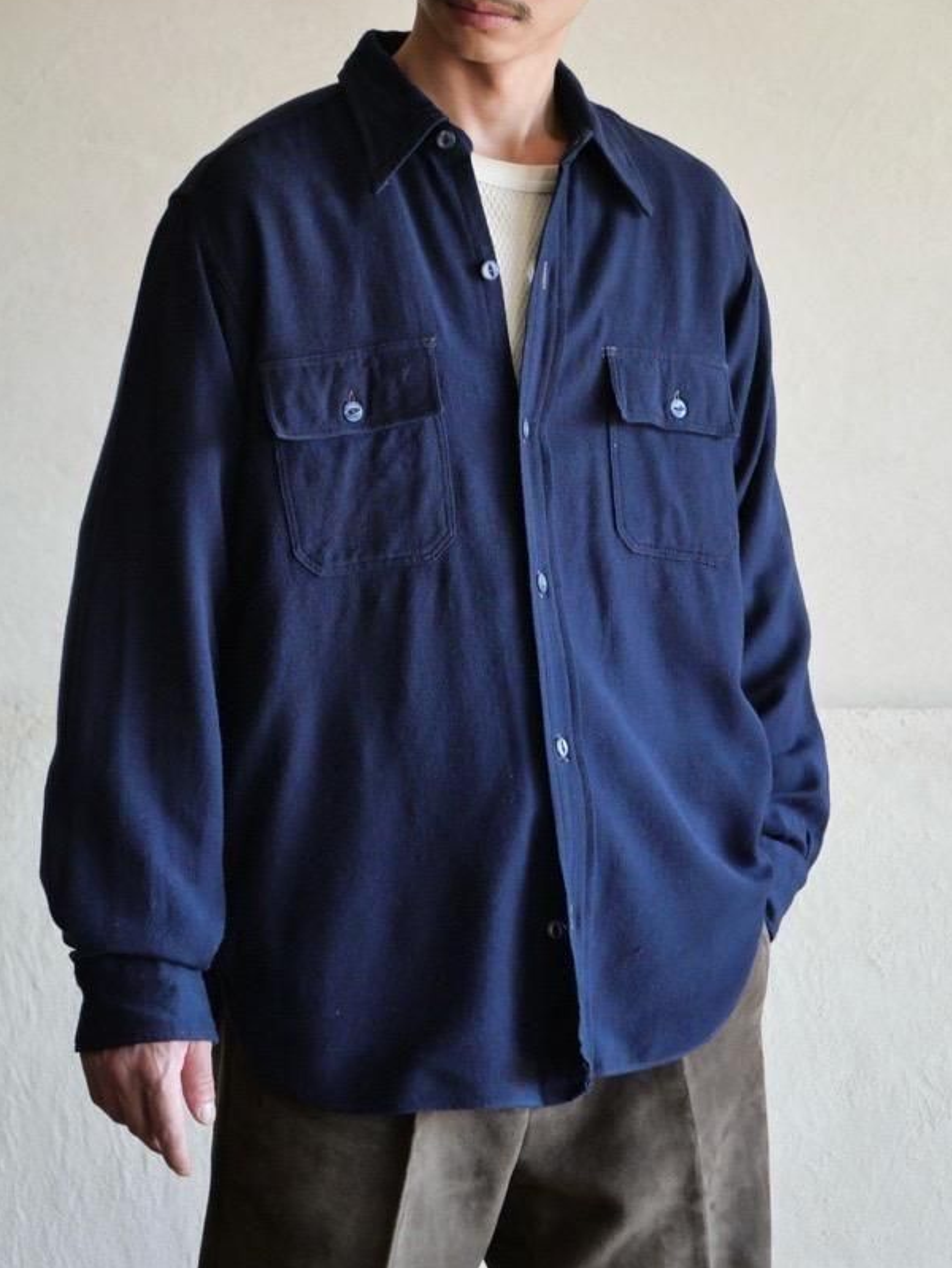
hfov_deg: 13.4
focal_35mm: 111
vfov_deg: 17.7
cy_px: 604
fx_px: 4067
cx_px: 449
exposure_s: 1/125
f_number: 4
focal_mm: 52
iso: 2000
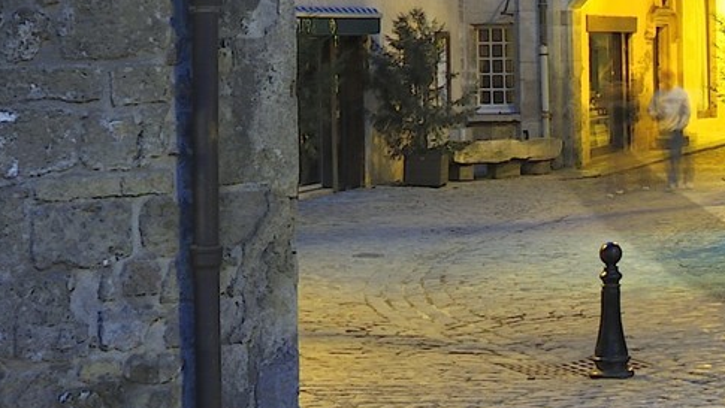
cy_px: -256
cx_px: 999
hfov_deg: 22.3
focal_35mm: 83
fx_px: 1596
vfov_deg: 13.5
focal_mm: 24
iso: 200
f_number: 6.7
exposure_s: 1.6
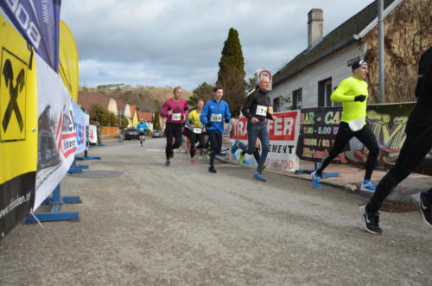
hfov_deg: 67.5
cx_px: 216
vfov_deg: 47.7
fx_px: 323
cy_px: 143
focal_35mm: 27
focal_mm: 18
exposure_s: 1/1000
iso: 400
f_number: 4.8
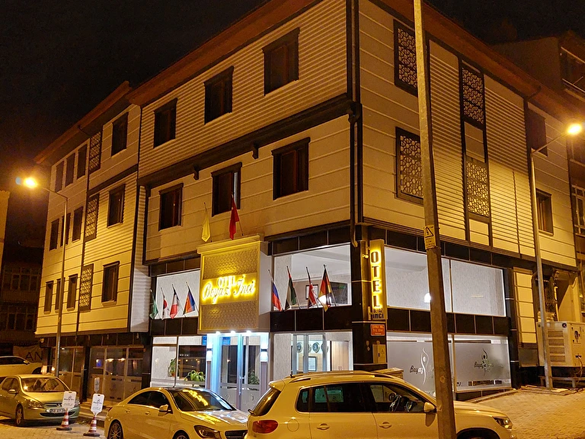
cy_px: 220
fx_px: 406
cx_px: 292
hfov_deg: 71.6
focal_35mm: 24
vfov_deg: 56.8
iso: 400
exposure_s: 1/33
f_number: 1.8
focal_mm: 5.23
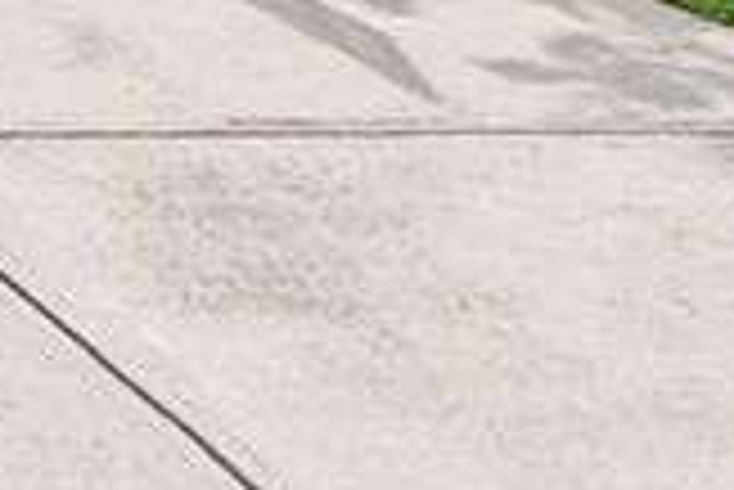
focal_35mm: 119
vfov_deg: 9.4
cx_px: -1220
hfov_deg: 12.1
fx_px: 2428
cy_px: -910
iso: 640
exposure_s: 1/800
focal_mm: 19
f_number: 10
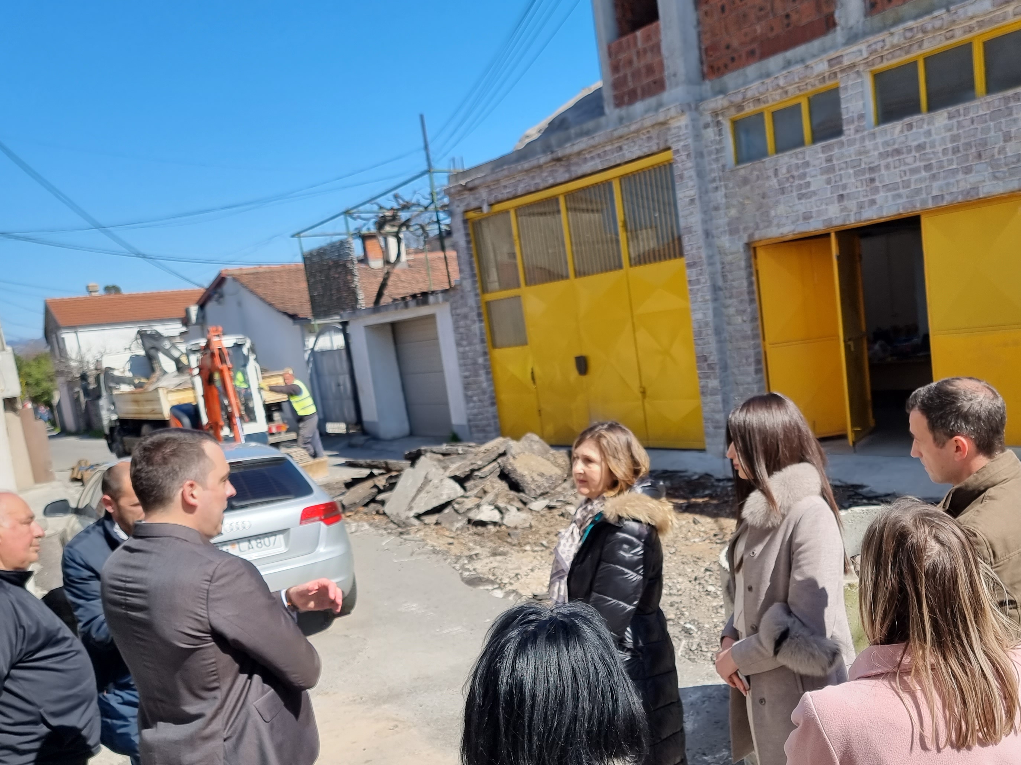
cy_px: 448
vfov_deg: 40.6
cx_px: 613
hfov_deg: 52.3
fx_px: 1032
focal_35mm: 35
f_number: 1.8
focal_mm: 6.7
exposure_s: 1/544
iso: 50
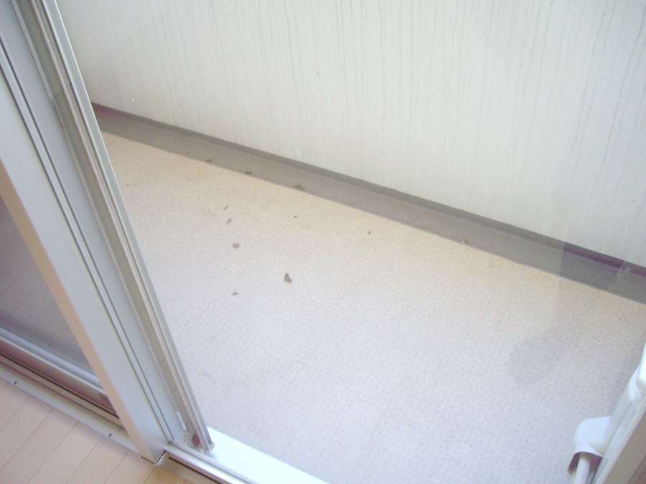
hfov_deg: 49.0
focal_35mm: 38
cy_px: 242
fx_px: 709
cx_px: 323
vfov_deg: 37.7
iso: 100
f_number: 2.7
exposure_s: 1/80
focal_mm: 6.2
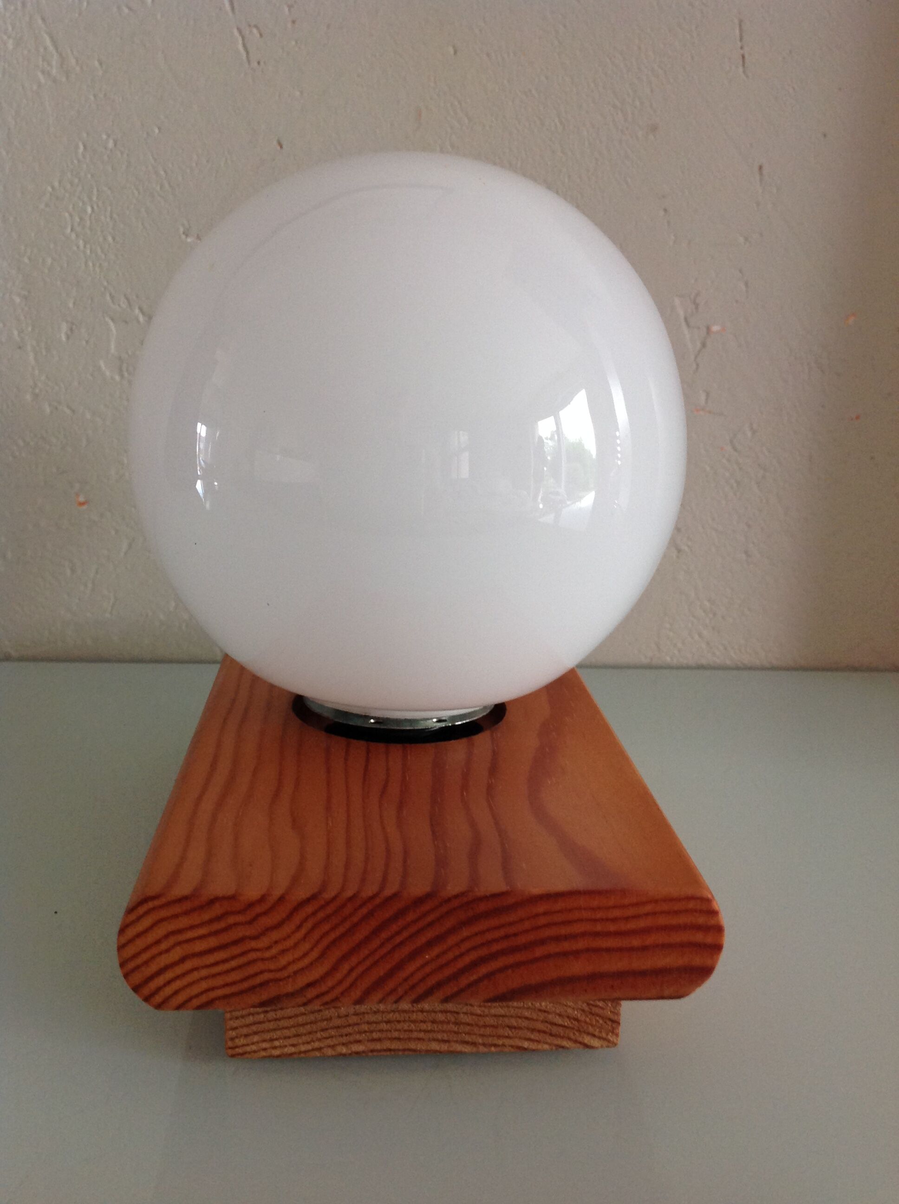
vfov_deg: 52.7
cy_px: 602
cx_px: 450
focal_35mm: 35
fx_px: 1215
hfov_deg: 40.6
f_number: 2.4
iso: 100
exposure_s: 1/15
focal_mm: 4.28
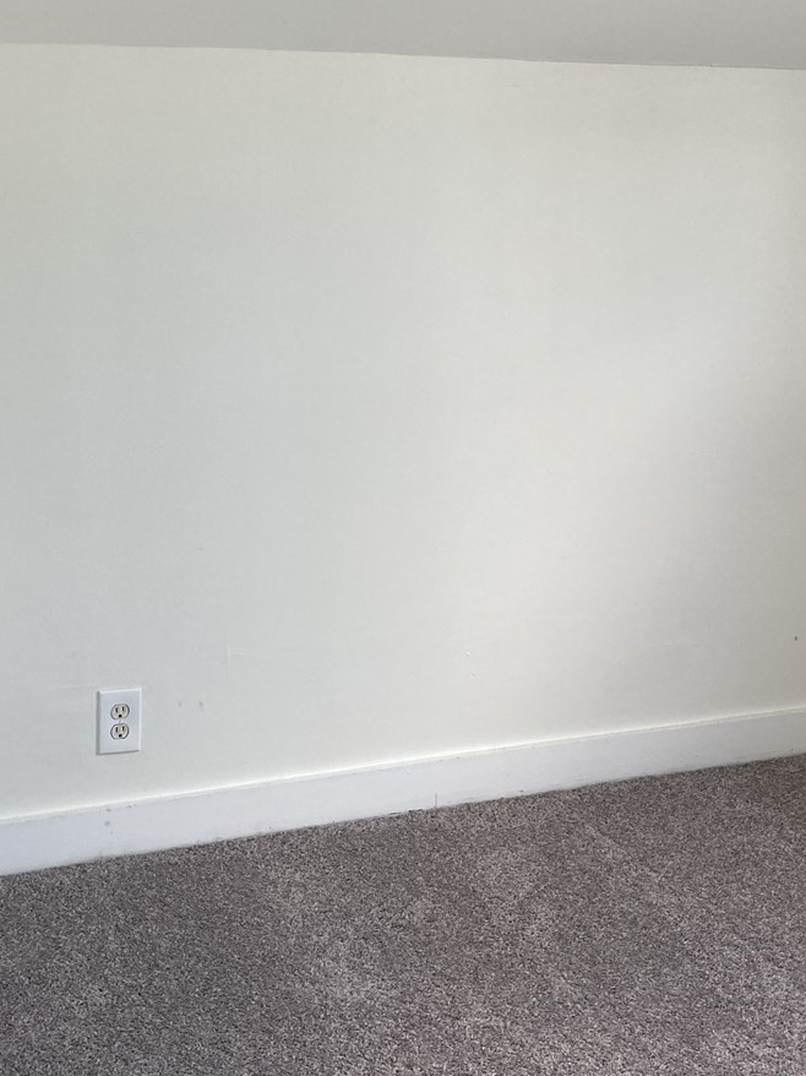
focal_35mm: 49
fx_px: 1522
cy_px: 387
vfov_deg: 38.6
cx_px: 441
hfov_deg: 29.6
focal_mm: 3.99
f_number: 1.8
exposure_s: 1/120
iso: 40
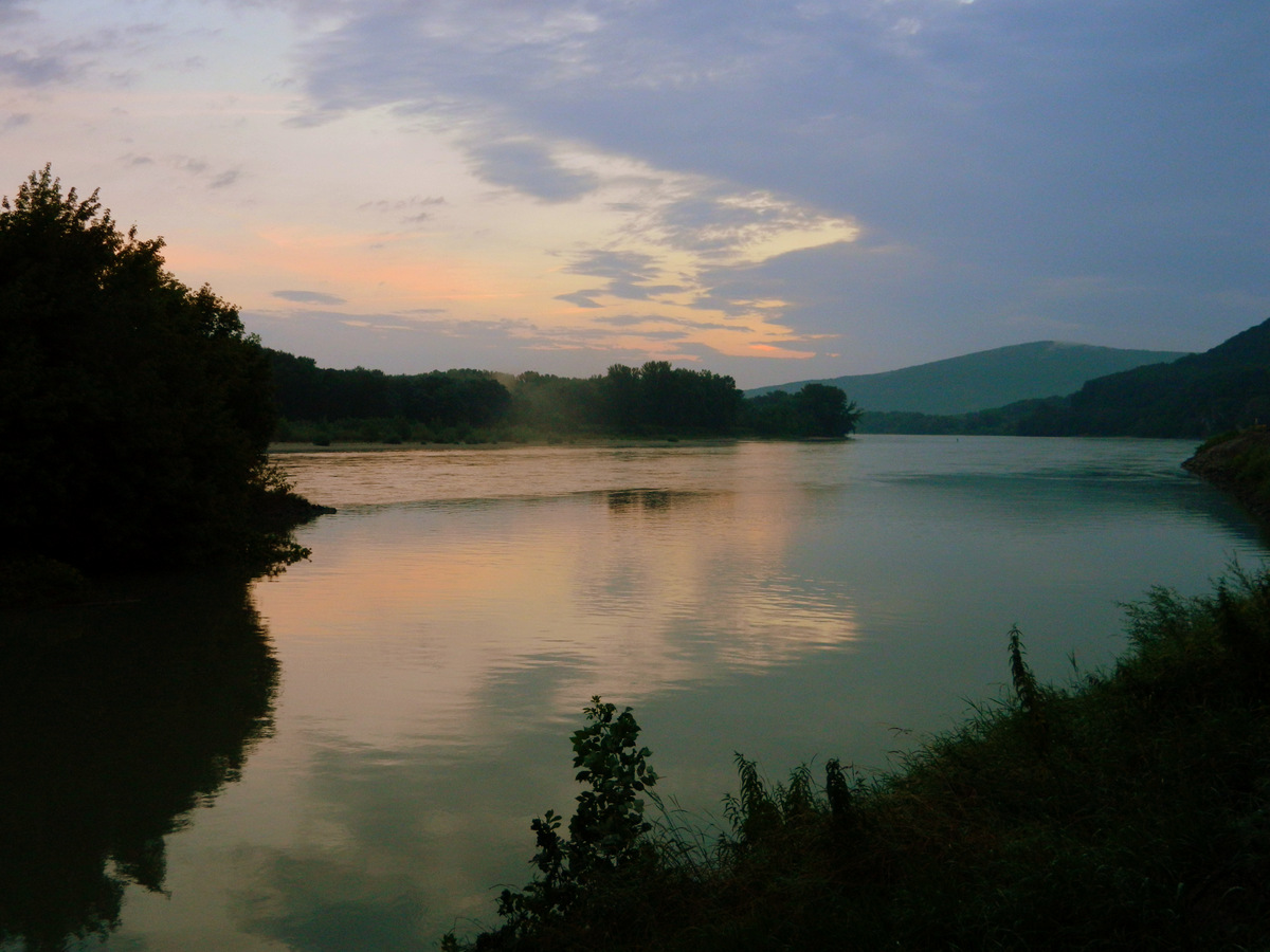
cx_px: 635
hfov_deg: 45.8
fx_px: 1504
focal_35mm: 41
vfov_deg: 35.1
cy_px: 476
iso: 250
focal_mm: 7.3
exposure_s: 1/40
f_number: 3.5
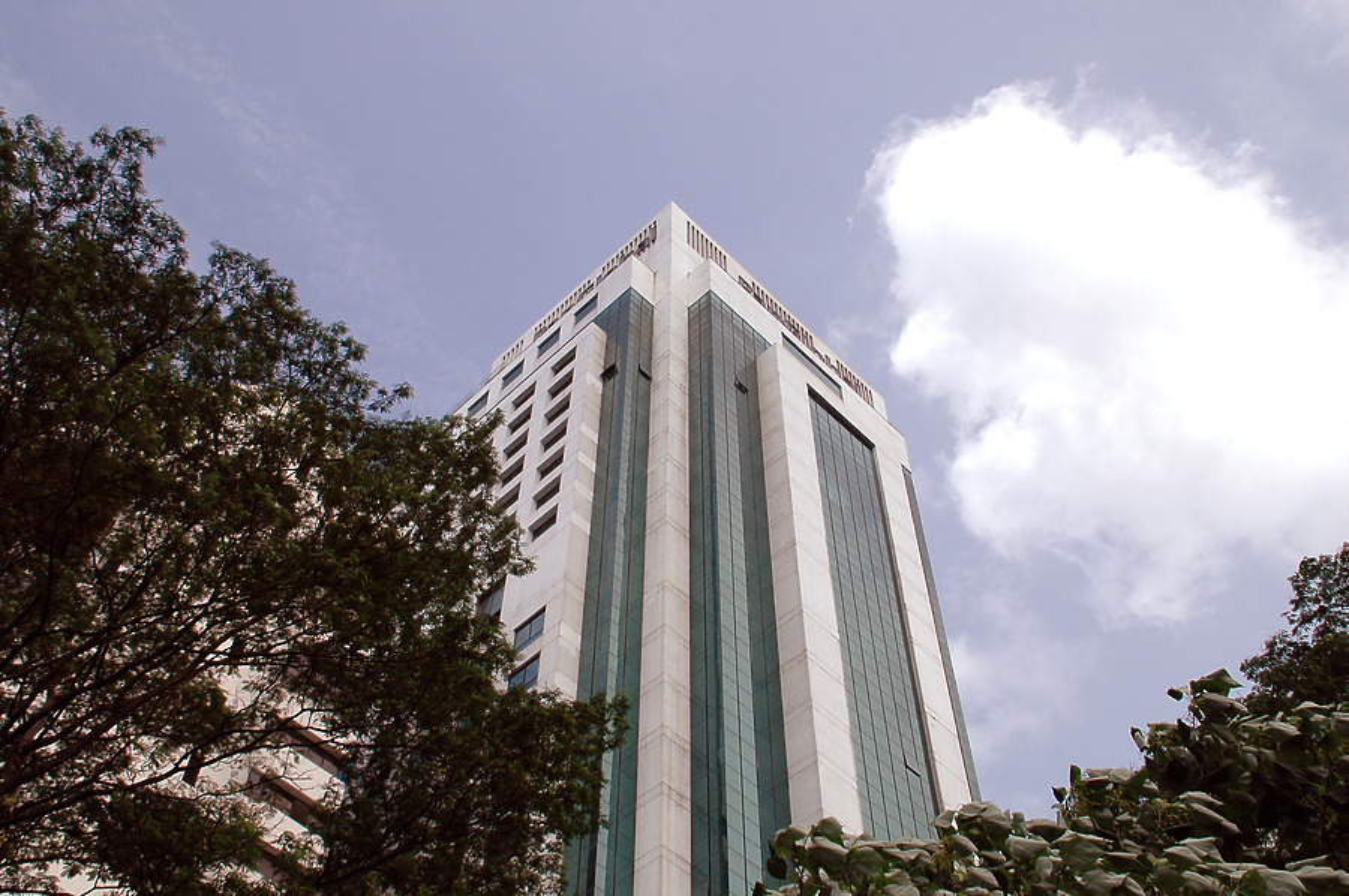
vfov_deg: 35.4
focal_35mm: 38
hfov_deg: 51.3
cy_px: 448
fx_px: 1404
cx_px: 674
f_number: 10
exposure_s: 1/400
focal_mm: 25
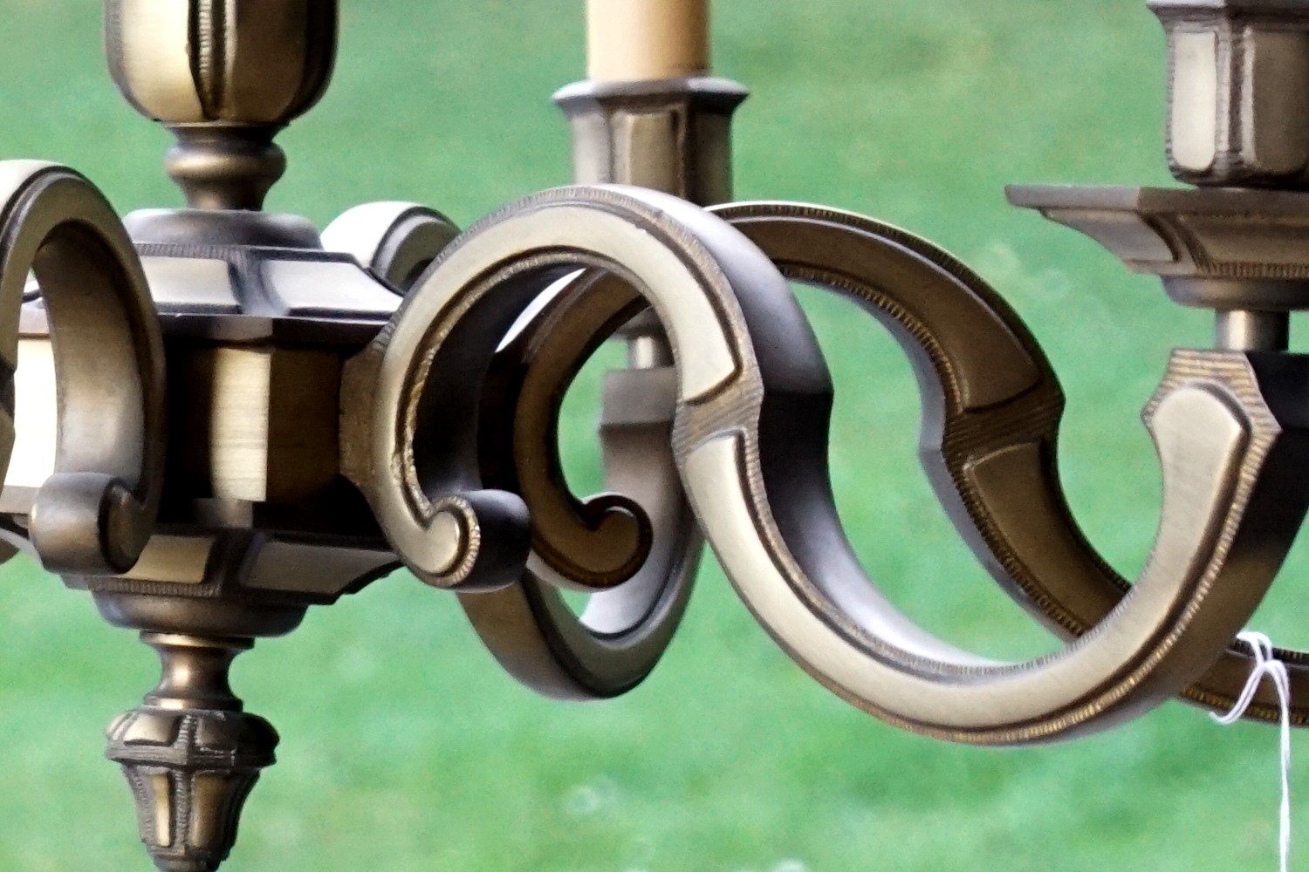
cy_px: 436
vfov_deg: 16.6
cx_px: 654
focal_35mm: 82
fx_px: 3000
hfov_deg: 24.6
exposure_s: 1/100
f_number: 5.6
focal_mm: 55
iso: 800
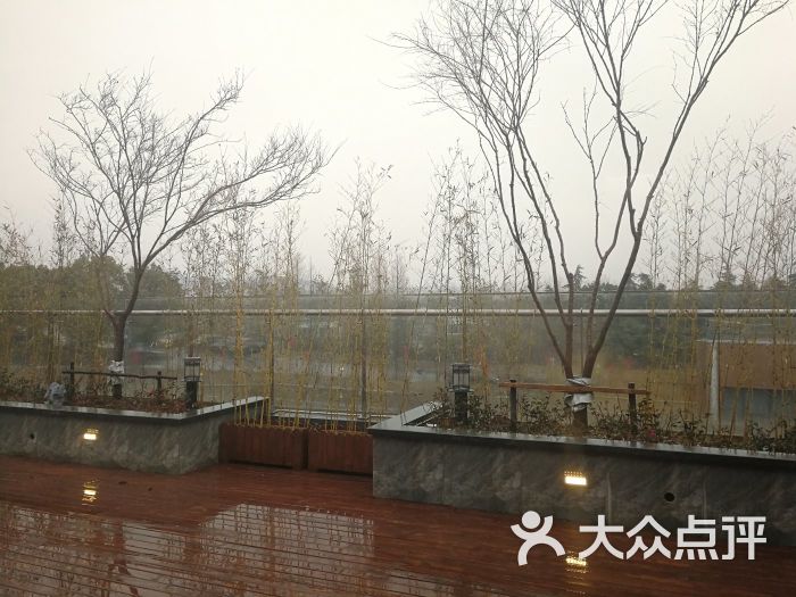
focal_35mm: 27
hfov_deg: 65.3
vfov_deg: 51.4
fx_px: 621
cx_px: 398
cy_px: 298
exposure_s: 1/50
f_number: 2.2
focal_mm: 3.95
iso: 200
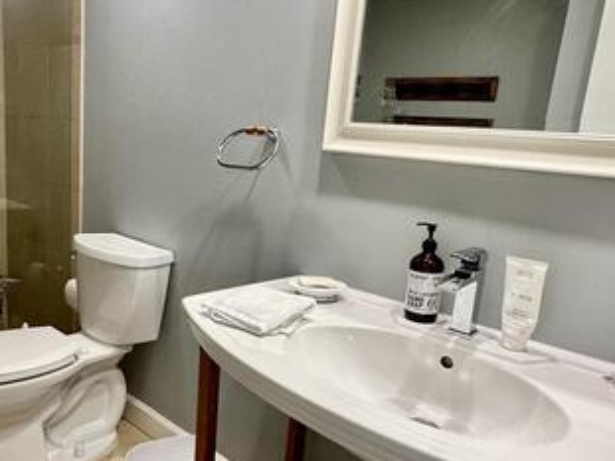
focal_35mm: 18
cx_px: 261
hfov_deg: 87.1
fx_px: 320
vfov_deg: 71.1
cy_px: 194
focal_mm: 2.22
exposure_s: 1/120
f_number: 2.2
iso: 160
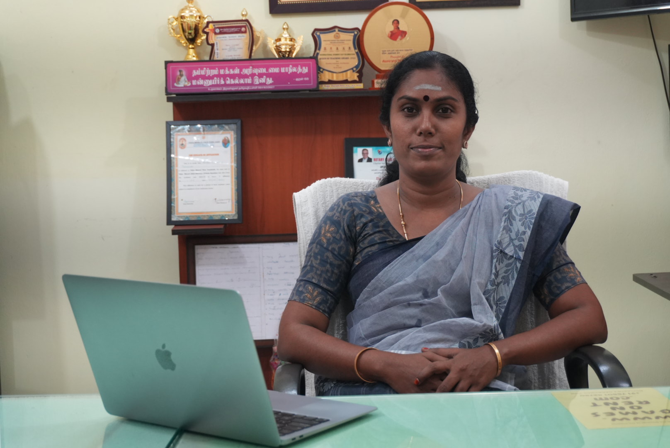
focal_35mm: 62
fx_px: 1145
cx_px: 335
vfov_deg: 22.1
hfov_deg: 32.6
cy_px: 224
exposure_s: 1/80
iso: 1250
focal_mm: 41
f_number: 5.6
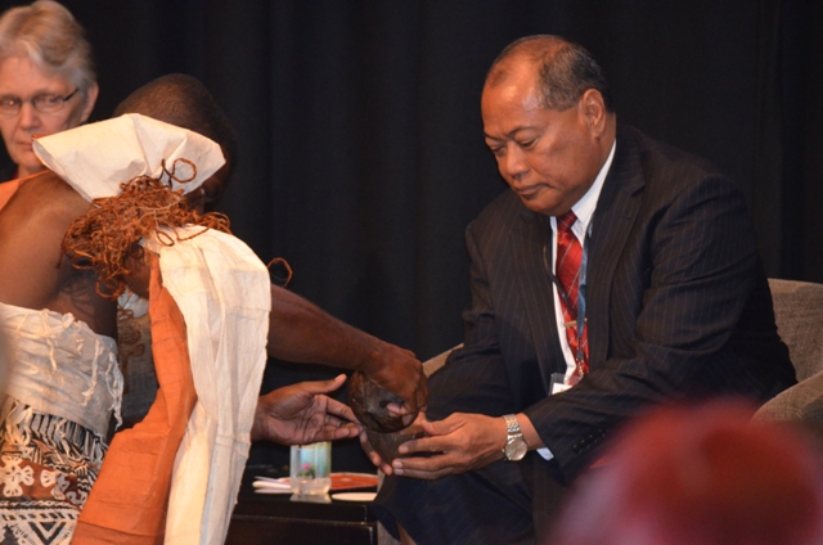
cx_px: 412
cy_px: 272
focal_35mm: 330
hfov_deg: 6.3
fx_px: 7529
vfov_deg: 4.1
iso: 3200
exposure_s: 1/60
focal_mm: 220
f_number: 5.3
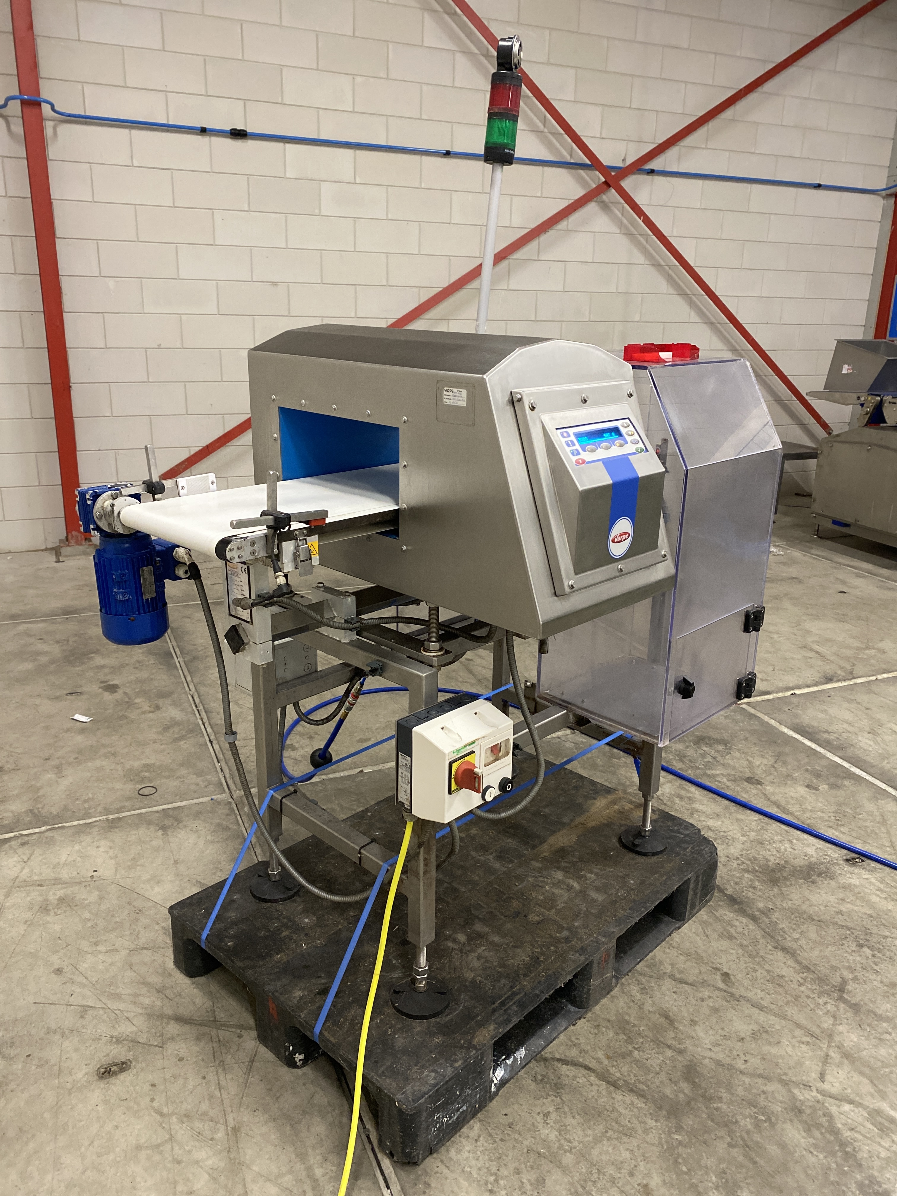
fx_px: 898
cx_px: 448
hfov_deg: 53.1
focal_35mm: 26
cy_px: 598
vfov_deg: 67.3
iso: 400
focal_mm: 4.25
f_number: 1.8
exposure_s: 1/50
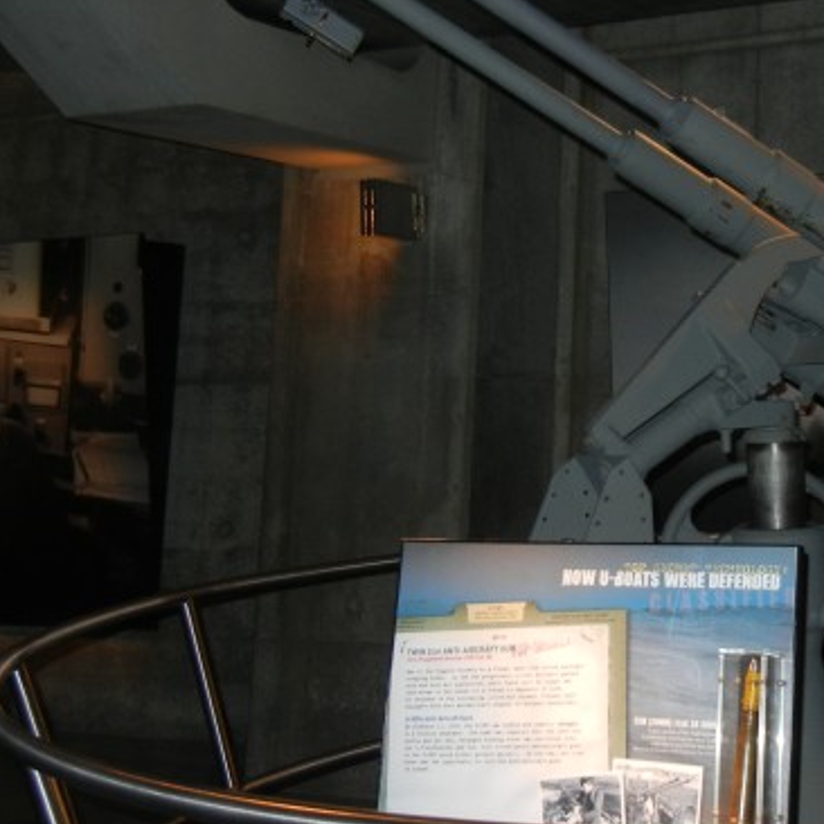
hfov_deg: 29.0
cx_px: 644
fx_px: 1562
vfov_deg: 29.6
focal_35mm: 58
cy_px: 401
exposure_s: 1/30
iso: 200
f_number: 3.5
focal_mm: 5.4
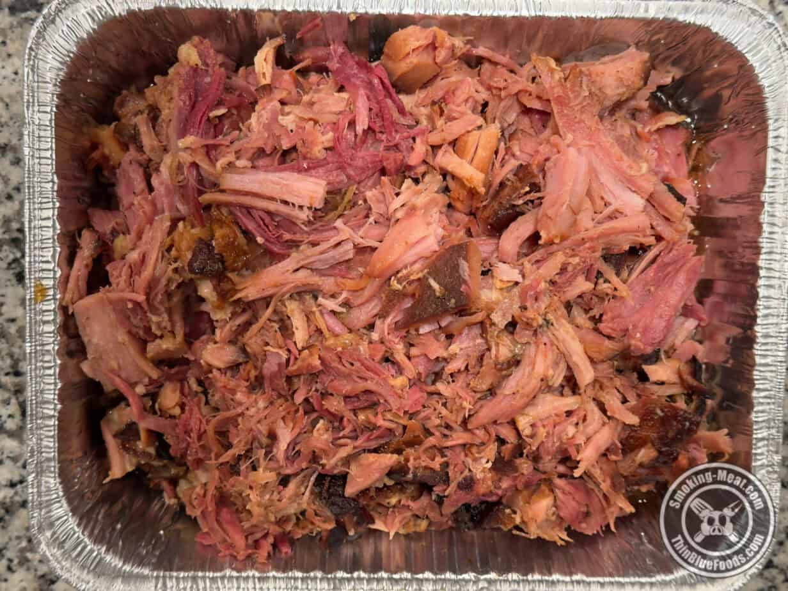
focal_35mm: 48
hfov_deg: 39.7
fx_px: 1093
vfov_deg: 30.3
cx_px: 394
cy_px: 296
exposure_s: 1/40
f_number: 1.8
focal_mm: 6.8
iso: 200
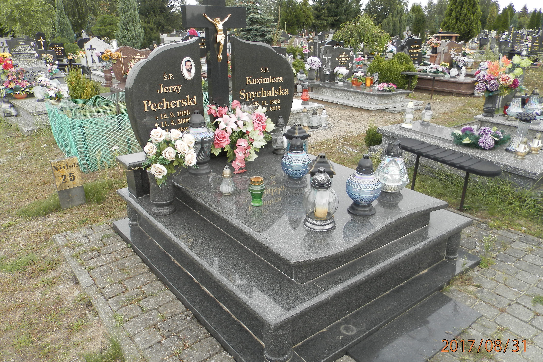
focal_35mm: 27
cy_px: 179
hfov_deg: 67.4
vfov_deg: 47.9
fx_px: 407
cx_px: 281
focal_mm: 4.5
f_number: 3.1
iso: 80
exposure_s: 1/250
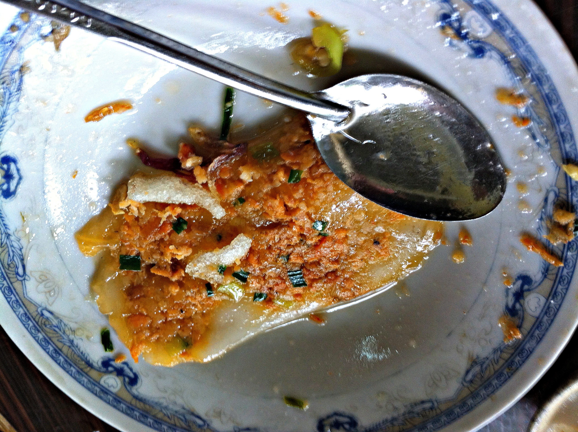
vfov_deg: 40.6
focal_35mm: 35
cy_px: 216
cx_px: 289
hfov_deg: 52.7
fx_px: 584
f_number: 2.8
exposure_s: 1/17
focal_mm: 3.85
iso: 80
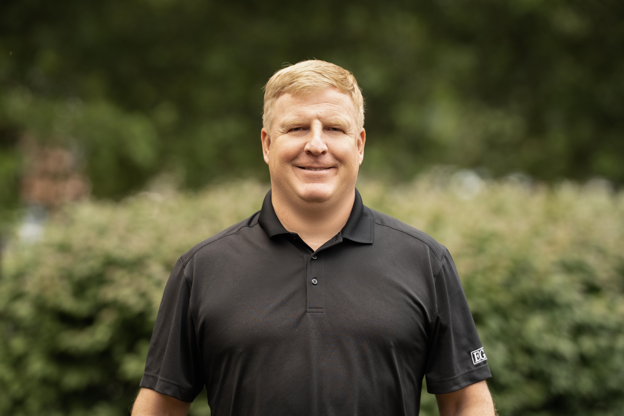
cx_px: 312
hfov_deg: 15.2
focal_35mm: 135
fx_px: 2340
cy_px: 208
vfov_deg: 10.2
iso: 250
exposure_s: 1/160
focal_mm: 135
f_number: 2.5
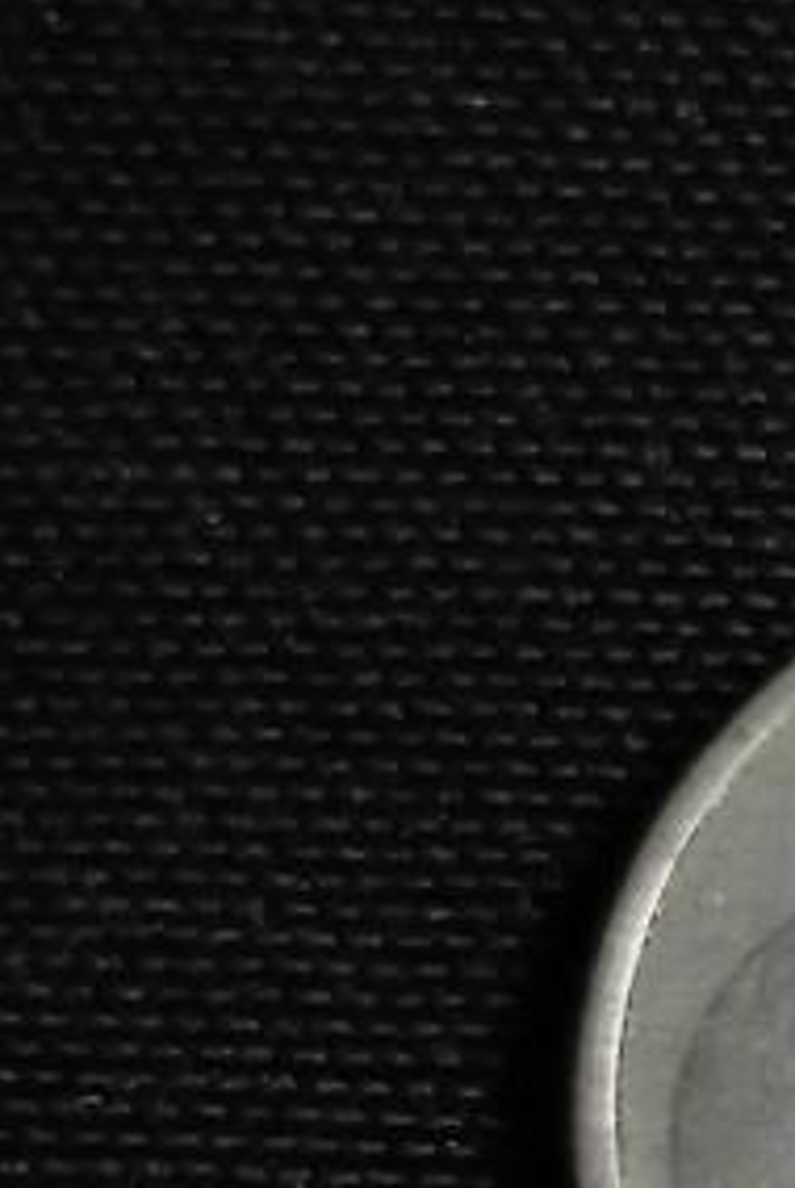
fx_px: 8294
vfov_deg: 8.1
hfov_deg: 5.2
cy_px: 1309
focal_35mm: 251
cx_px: 2389
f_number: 1.6
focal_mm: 5.84
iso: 80
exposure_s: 1/100
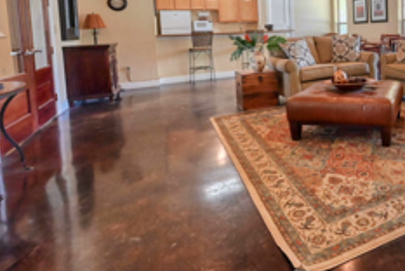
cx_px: 342
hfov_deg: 60.0
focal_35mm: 27
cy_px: 47
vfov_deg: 45.2
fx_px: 304
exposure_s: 1/125
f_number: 8
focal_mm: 14
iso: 16000
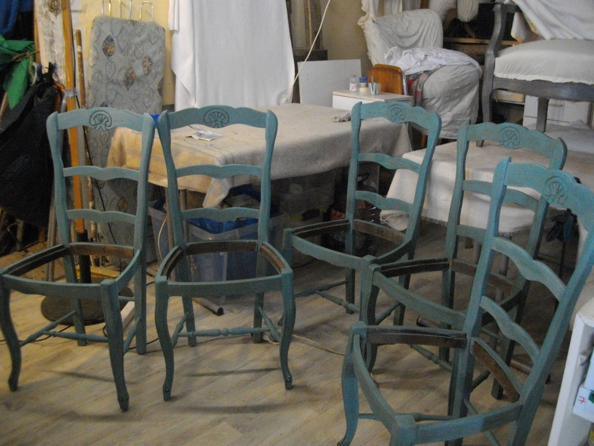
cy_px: 219
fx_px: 549
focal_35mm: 32
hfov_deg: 56.8
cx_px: 305
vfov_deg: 44.2
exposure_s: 1/40
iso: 800
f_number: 2.9
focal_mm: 5.7
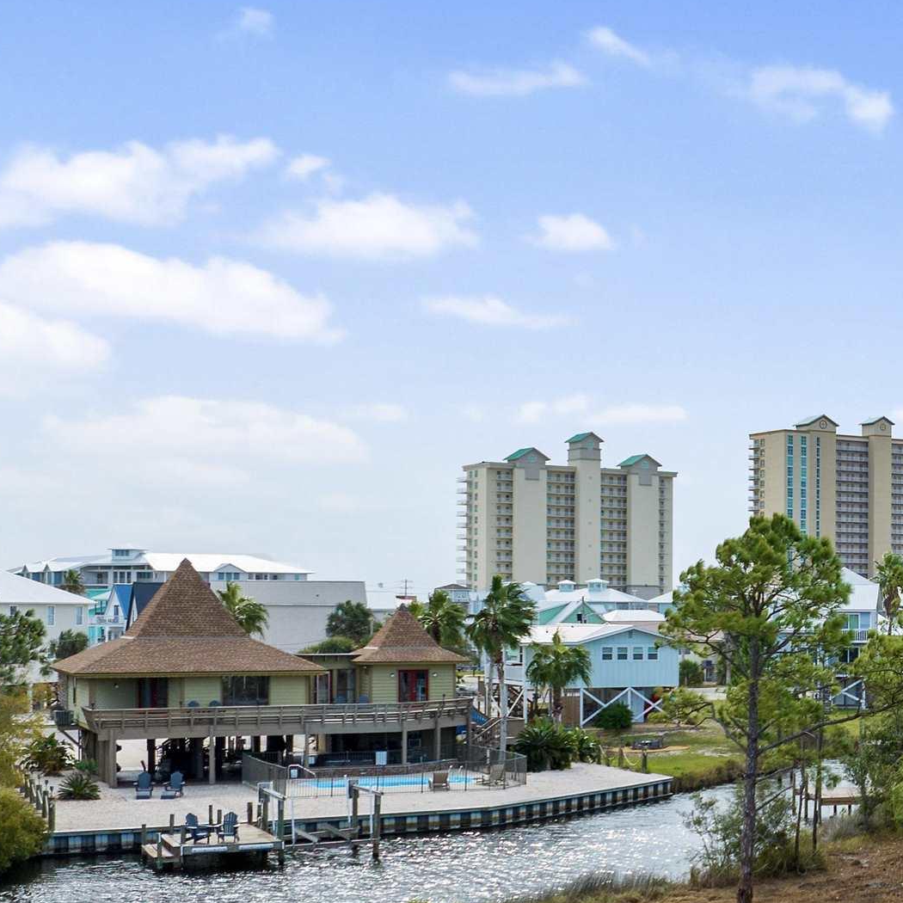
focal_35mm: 62
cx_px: 1020
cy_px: 606
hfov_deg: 25.5
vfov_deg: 27.5
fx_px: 1830
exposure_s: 1/2000
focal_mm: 12.29
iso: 150
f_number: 2.8
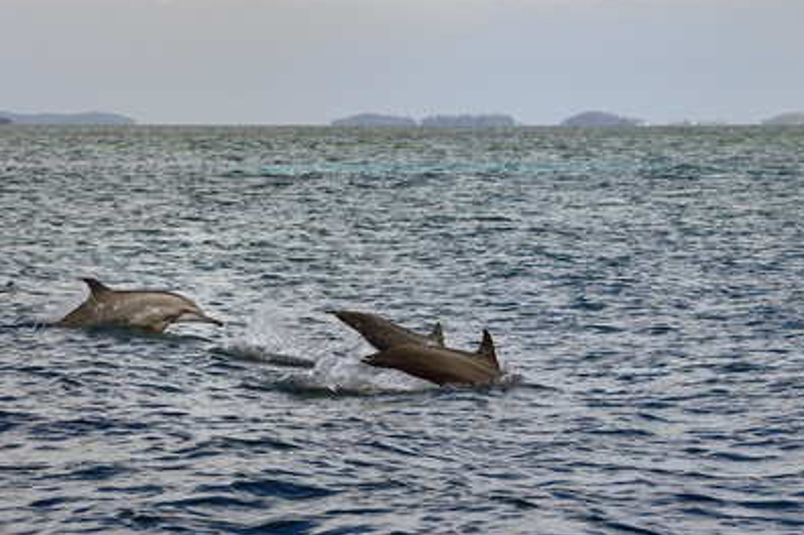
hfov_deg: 20.2
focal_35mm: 101
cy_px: 277
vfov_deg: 13.5
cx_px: 395
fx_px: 2255
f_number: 7.1
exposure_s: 1/1000
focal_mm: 95
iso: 200
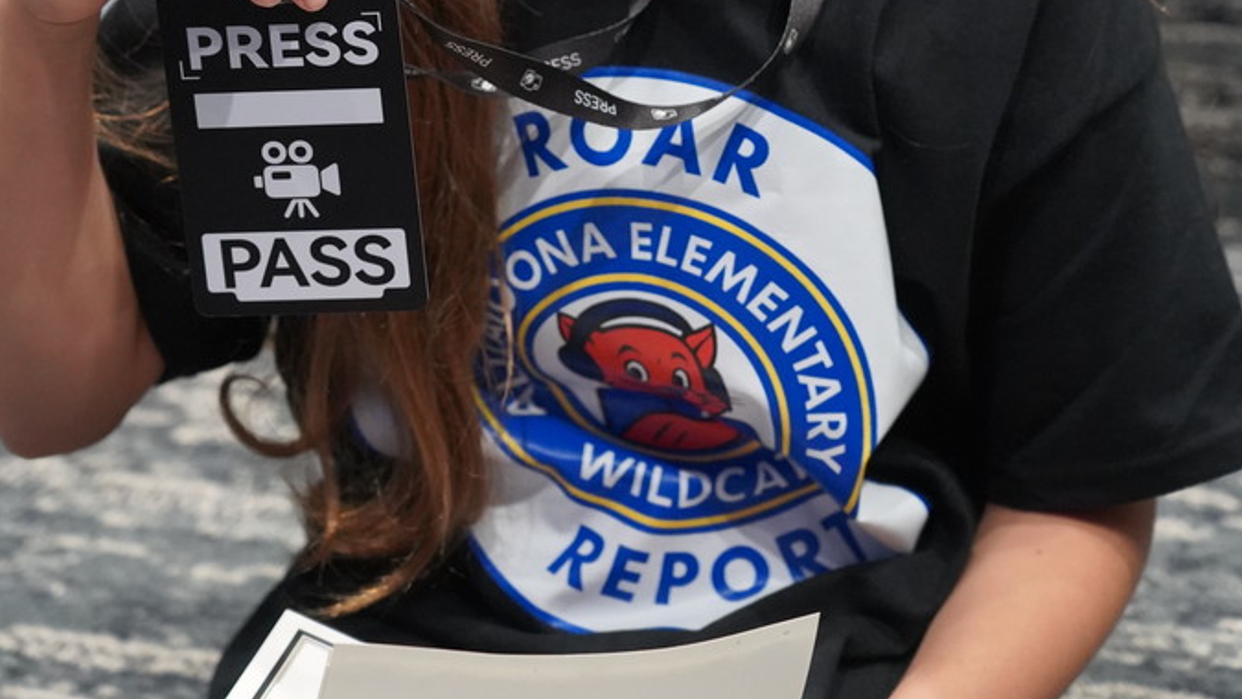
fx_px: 3557
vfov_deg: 11.1
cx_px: 623
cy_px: -11
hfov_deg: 19.8
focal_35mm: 108
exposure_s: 1/160
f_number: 4
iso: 8000
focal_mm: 68
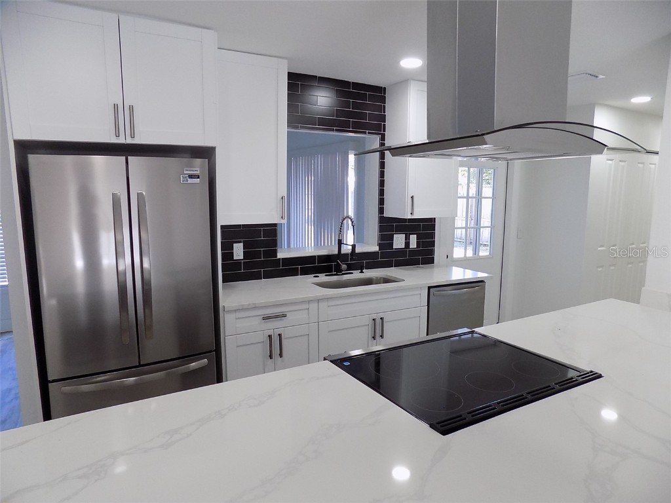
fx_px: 446
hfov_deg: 73.9
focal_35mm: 23
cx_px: 336
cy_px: 252
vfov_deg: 58.9
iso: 125
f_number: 3.1
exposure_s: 1/30
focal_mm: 4
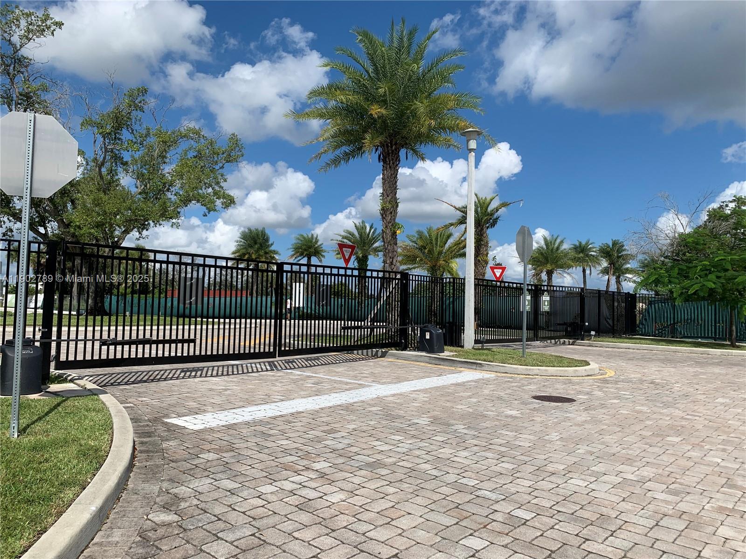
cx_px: 373
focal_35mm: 26
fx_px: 560
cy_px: 280
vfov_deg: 53.1
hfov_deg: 67.3
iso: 25
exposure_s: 1/4098
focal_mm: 4.25
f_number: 1.8
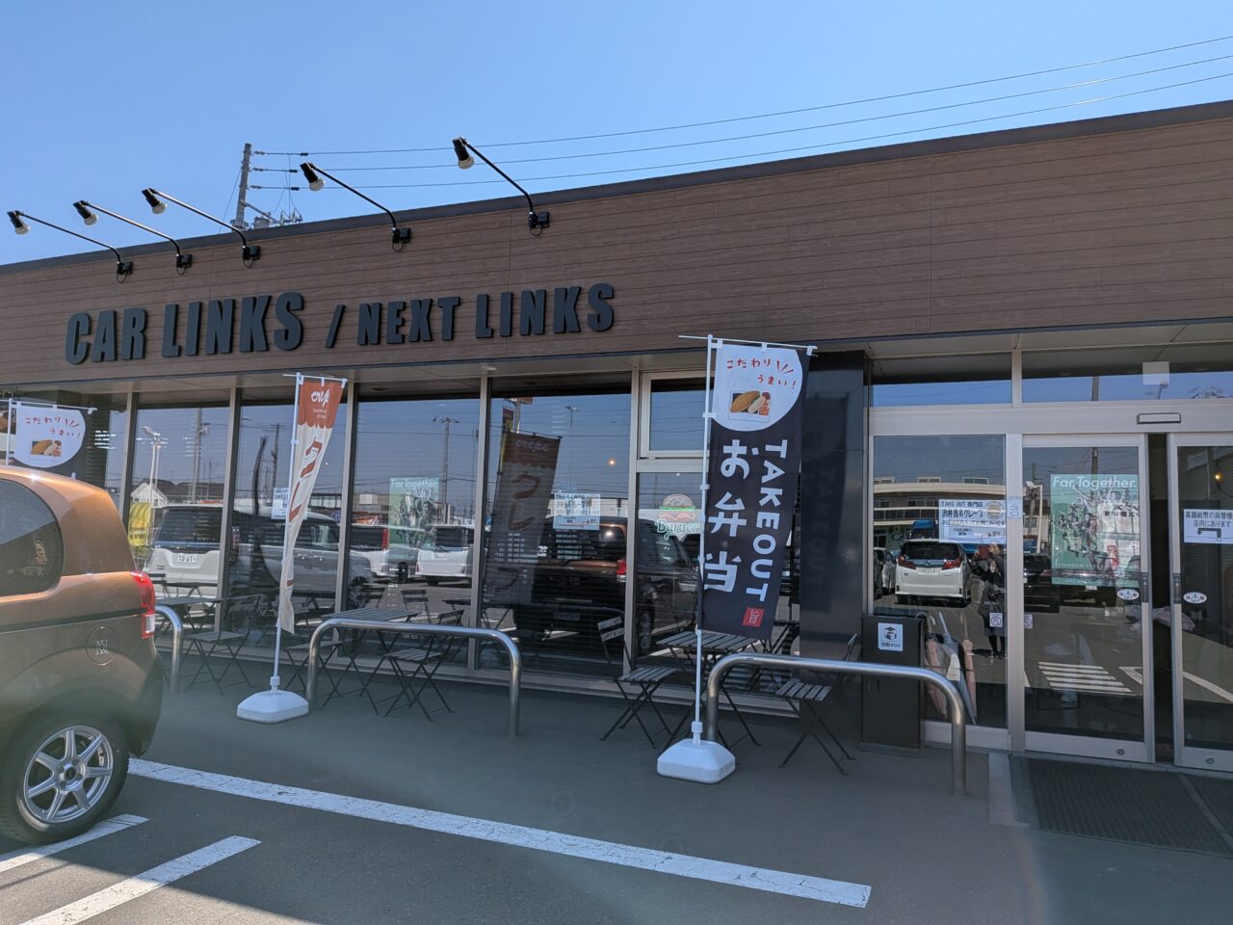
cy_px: 462
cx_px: 616
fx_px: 855
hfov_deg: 71.6
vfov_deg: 56.8
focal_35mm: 24
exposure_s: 1/1712
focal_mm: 4.53
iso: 27
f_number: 1.7
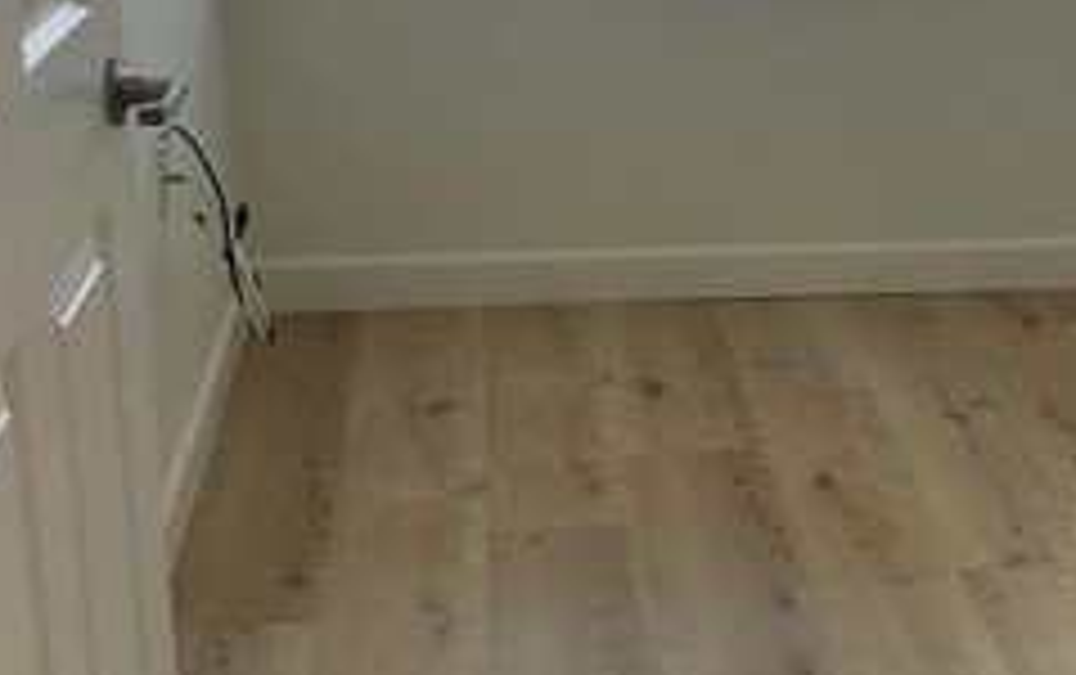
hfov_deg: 29.8
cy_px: 274
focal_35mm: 68
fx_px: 1996
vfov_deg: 19.2
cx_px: 770
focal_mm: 6.86
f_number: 1.78
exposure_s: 1/150
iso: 64
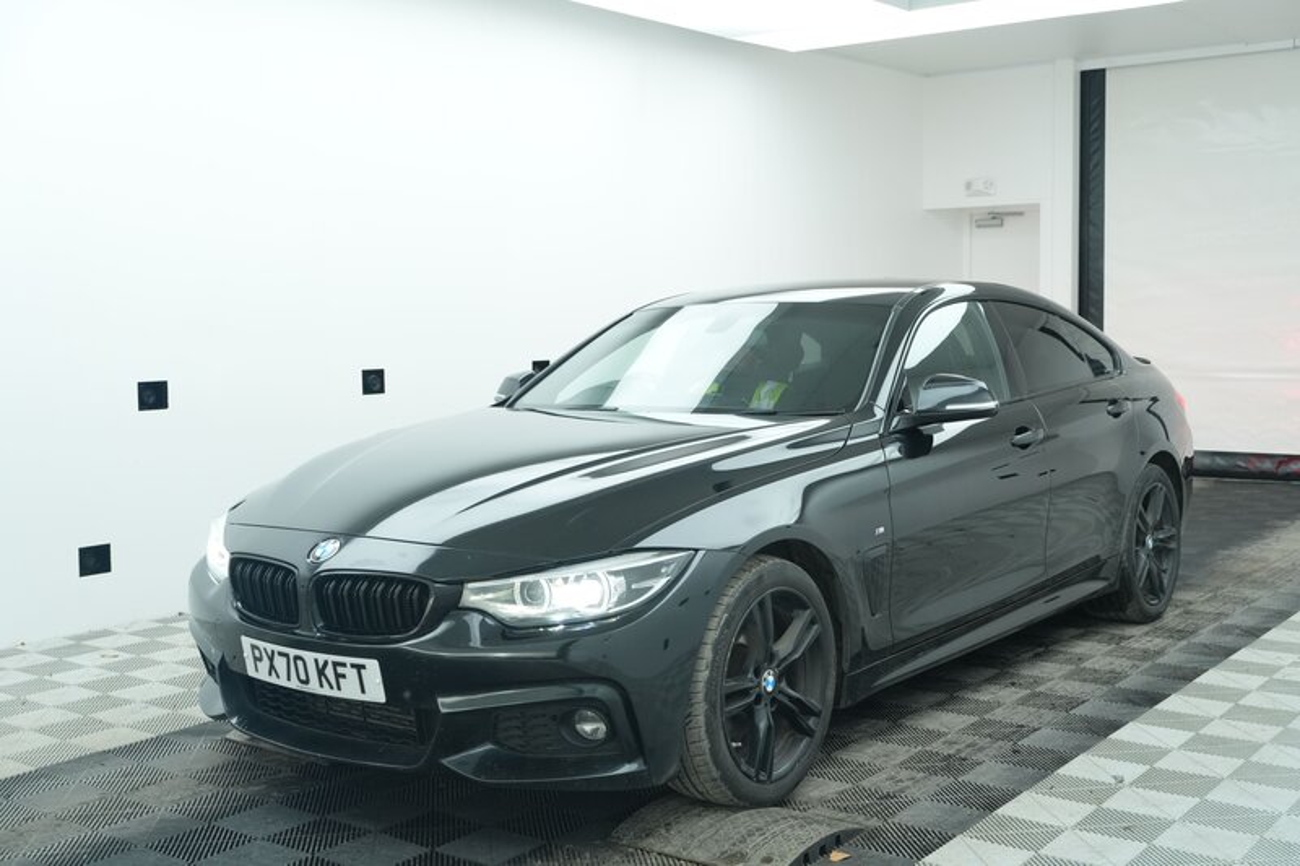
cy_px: 433
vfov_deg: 33.4
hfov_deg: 48.5
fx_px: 1444
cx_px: 650
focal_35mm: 40
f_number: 8
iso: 1000
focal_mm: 40
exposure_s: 1/20
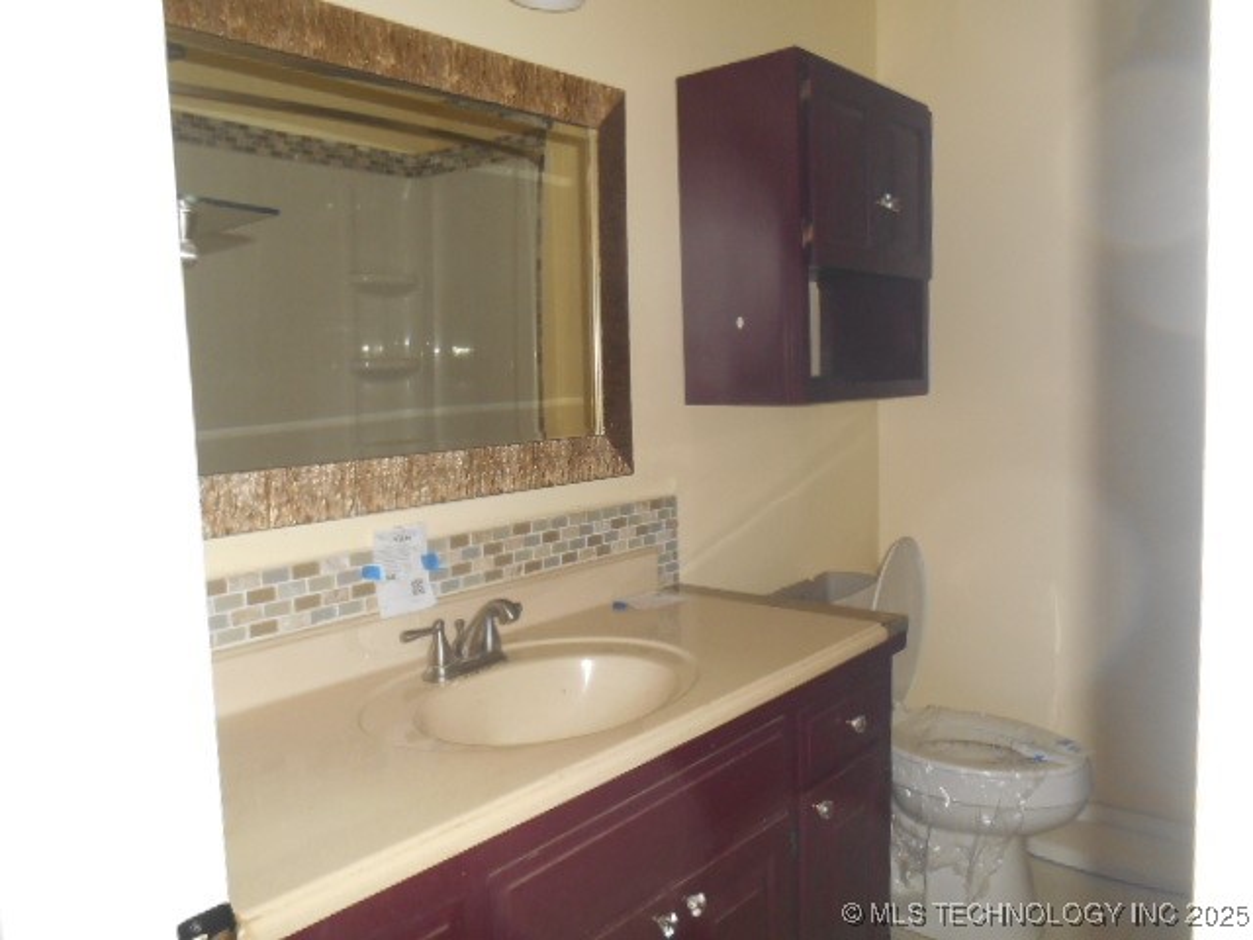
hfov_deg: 67.3
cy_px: 470
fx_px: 941
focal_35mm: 26
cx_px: 626
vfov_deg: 53.1
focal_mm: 4.7
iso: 220
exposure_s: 1/25
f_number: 3.4
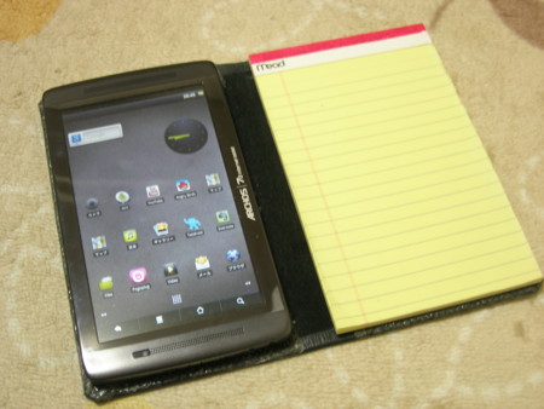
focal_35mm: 51
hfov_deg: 37.5
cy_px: 204
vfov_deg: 28.6
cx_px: 272
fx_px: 802
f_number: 3.2
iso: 64
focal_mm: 10.6
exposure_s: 1/8.2
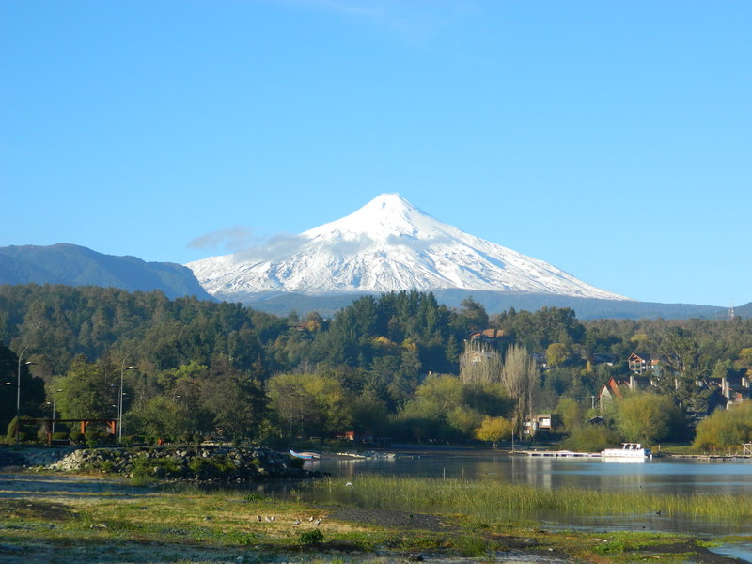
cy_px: 282
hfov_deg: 27.8
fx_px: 1521
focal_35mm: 70
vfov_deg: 21.0
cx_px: 376
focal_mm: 12.6
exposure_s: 1/400
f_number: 4
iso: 80
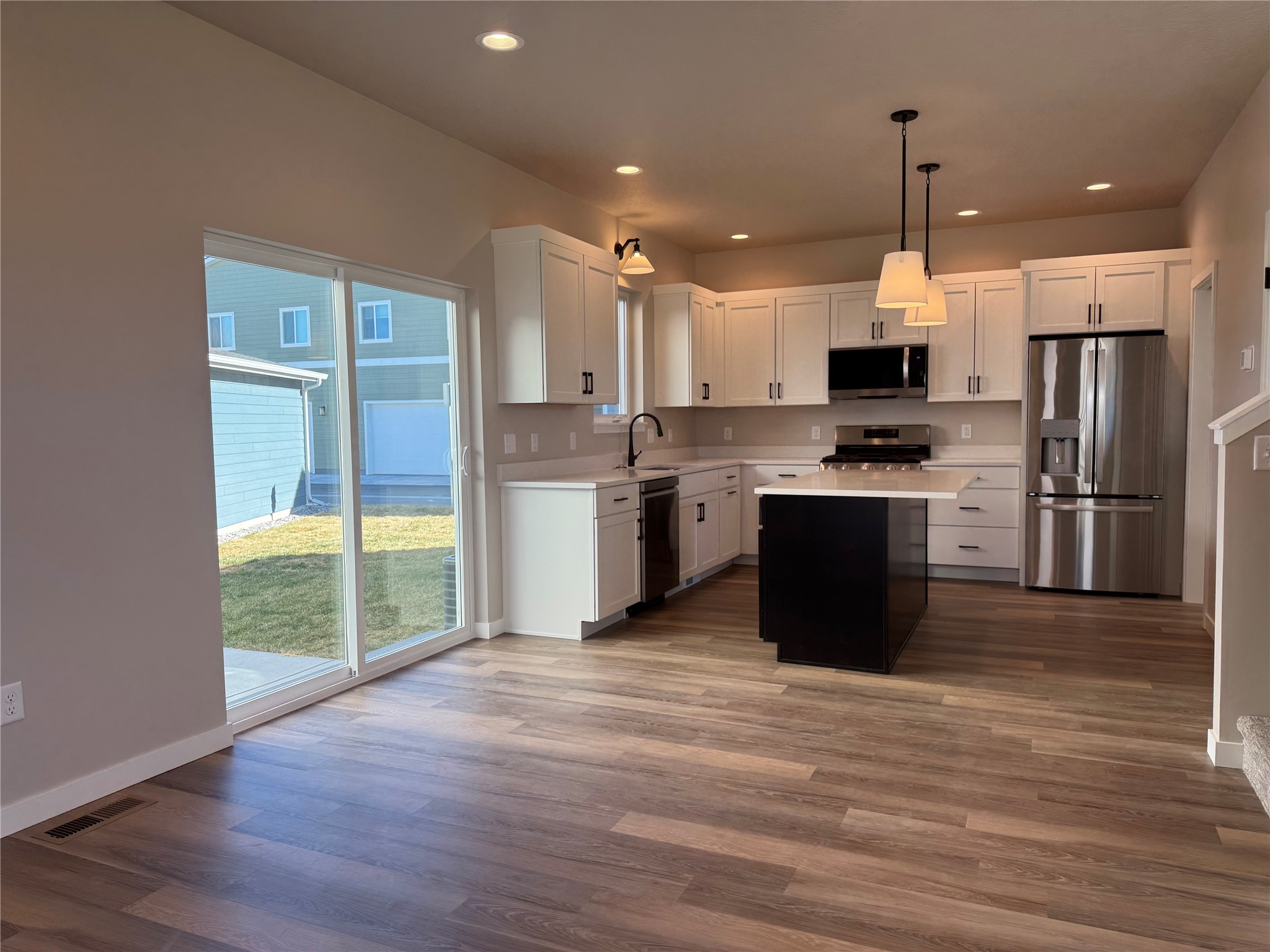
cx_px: 635
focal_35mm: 24
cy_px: 476
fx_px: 881
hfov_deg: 71.6
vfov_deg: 56.8
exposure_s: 1/242
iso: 64
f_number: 1.78
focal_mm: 6.76
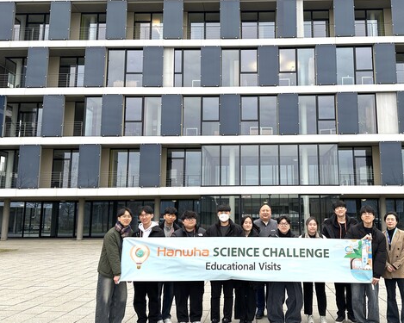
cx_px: 257
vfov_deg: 48.5
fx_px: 359
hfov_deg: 57.9
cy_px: 151
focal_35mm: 30
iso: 80
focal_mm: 6.86
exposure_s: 1/567
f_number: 1.78
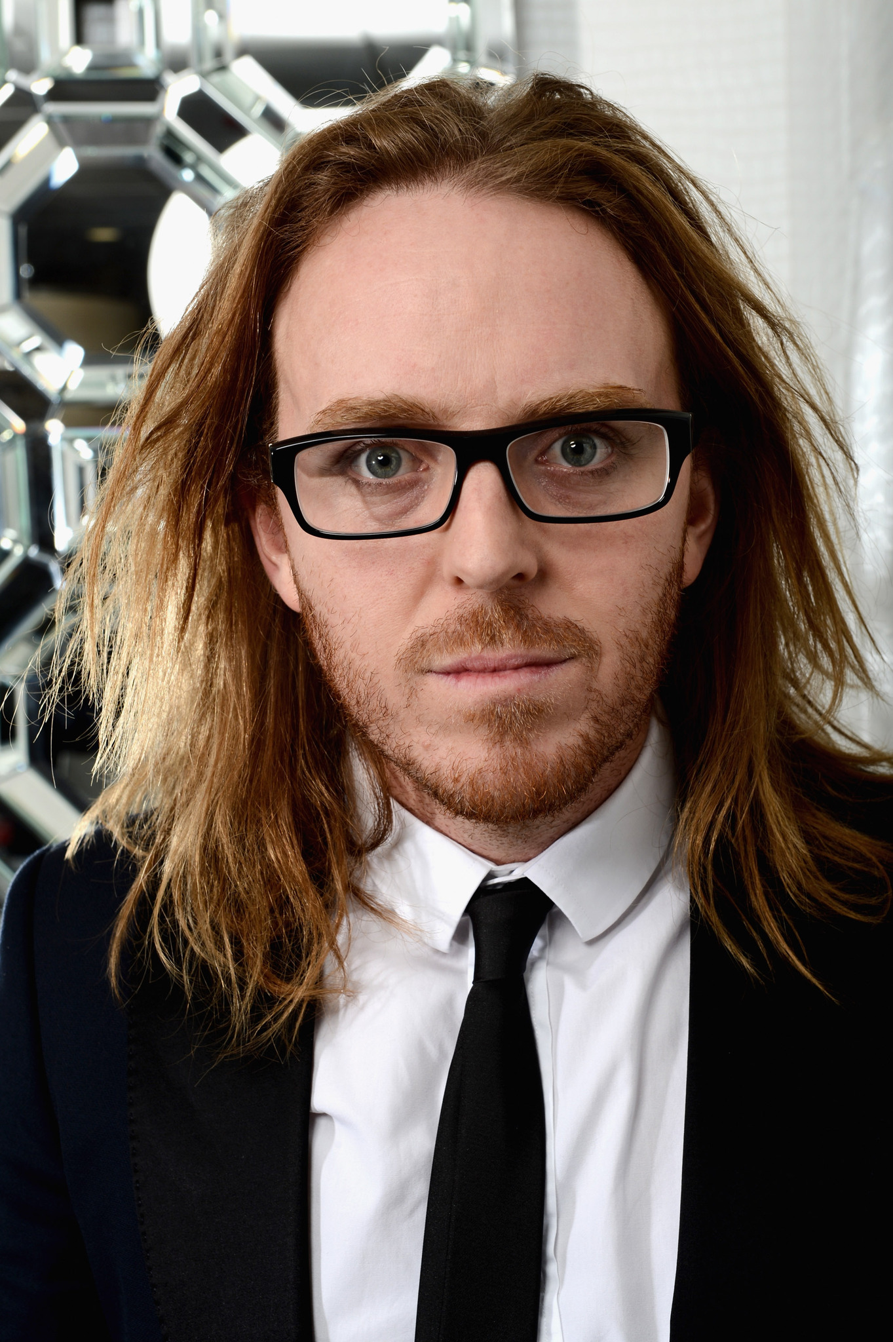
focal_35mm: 70
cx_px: 446
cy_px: 671
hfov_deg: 19.4
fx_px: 2607
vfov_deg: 28.9
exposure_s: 1/250
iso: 200
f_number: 11
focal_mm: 70
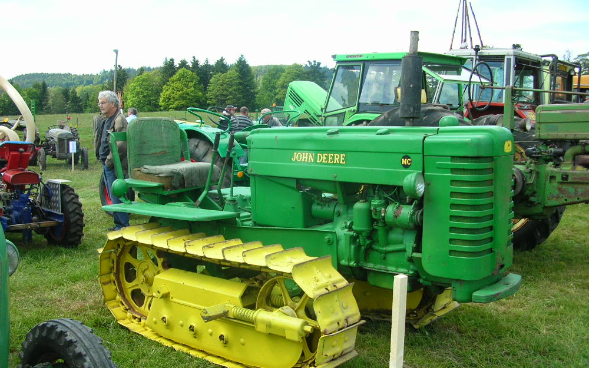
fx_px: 610
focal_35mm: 38
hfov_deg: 51.5
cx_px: 298
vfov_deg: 33.5
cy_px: 213
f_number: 2.8
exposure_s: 1/318
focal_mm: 5.8
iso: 50
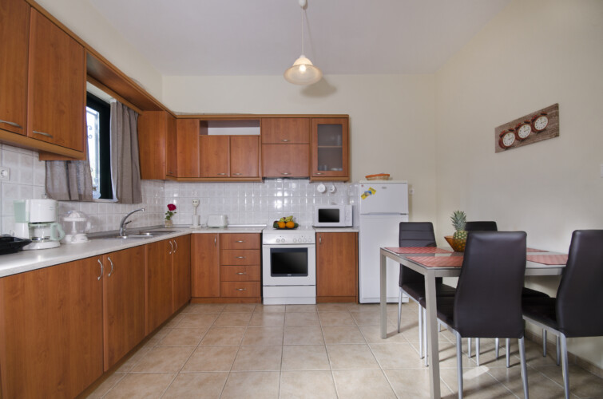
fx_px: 251
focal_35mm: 15
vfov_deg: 77.1
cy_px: 200
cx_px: 302
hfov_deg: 100.5
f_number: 10
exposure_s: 1/40
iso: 200
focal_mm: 10
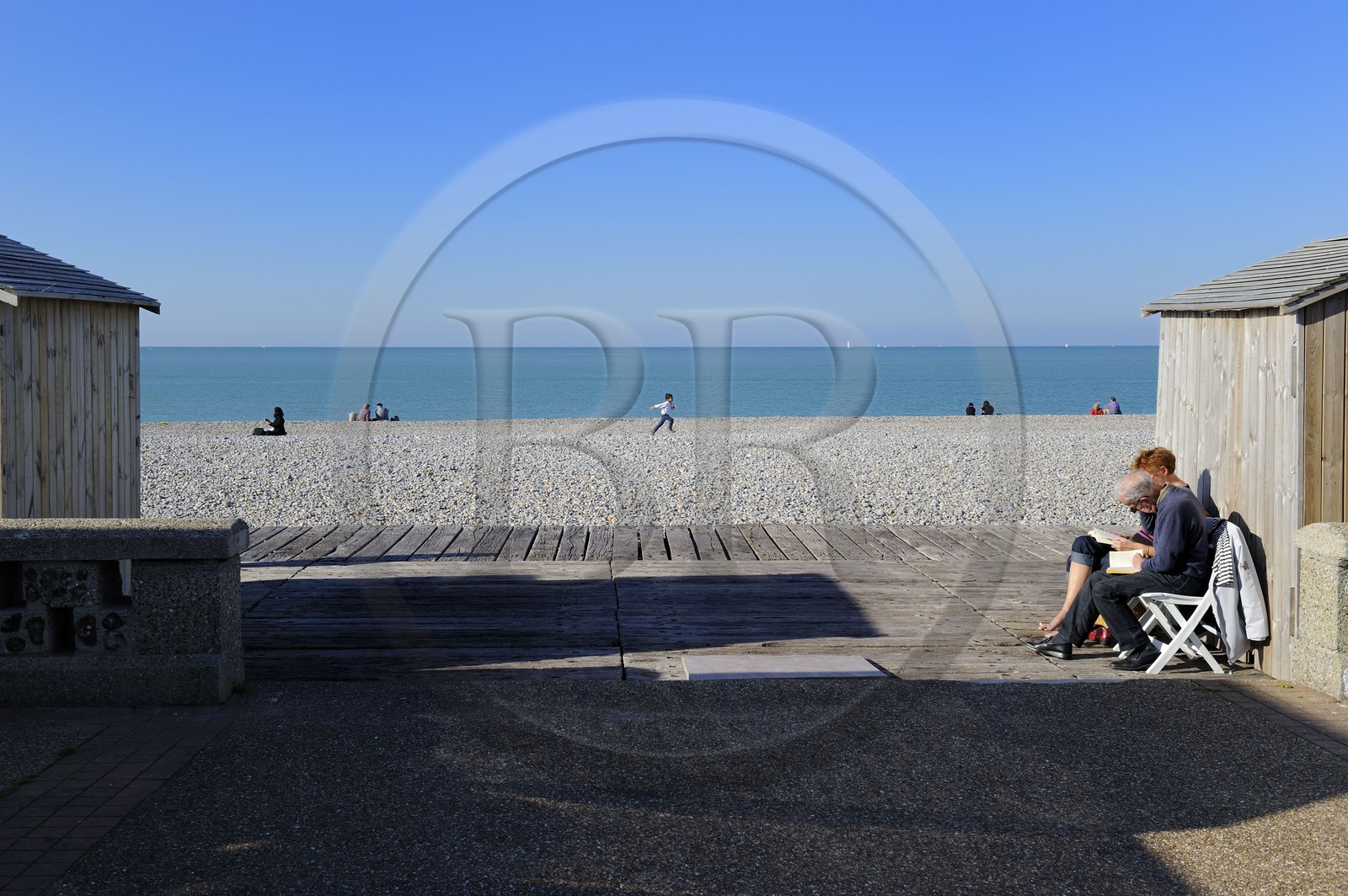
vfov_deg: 33.3
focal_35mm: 40
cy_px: 448
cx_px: 674
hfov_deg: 48.5
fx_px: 1497
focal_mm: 40
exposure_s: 1/200
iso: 200
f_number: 11
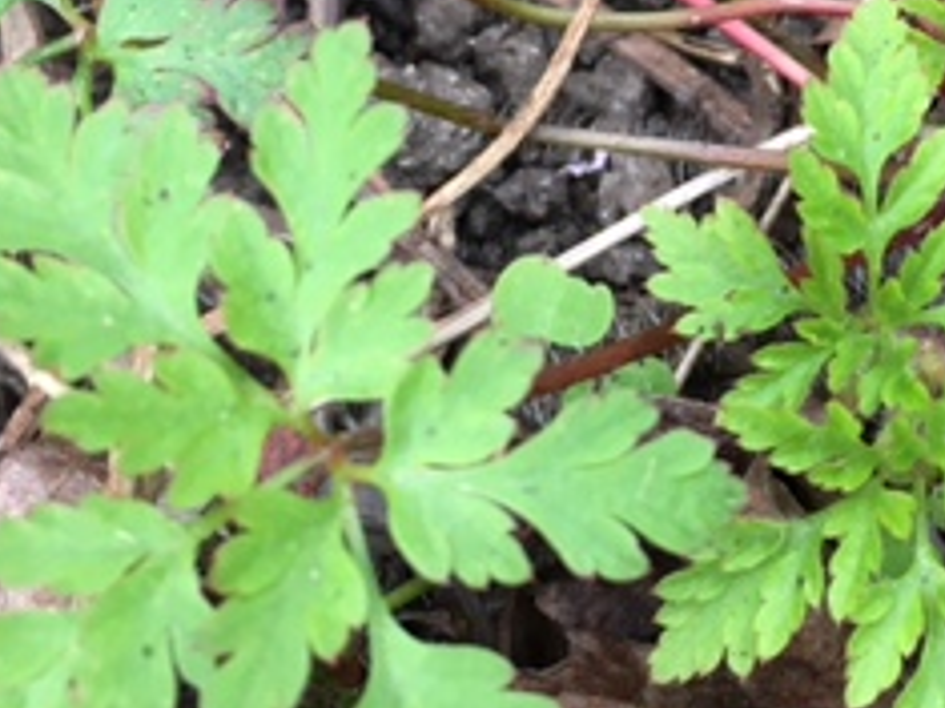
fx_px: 2156
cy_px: 72
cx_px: 873
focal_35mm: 79
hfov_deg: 24.0
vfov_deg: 18.3
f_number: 2.2
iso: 25
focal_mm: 4.15
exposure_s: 1/33
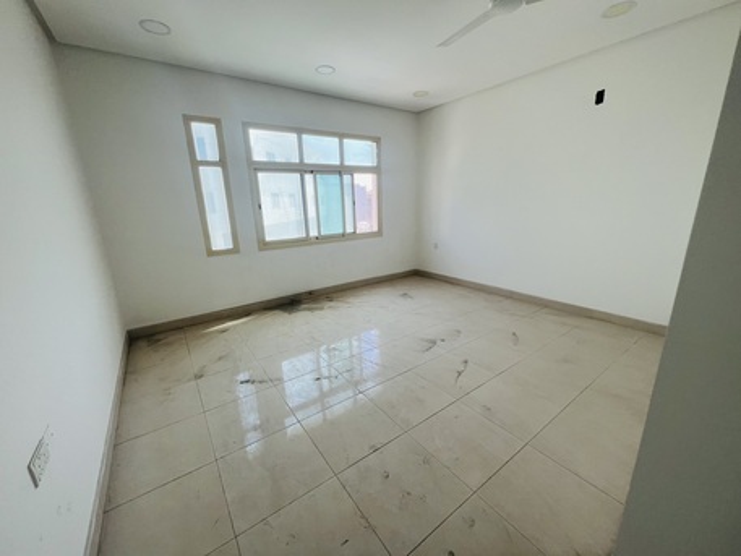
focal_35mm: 13
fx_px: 278
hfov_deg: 106.2
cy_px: 278
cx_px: 370
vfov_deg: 89.9
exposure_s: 1/118
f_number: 1.8
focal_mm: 1.57
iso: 32
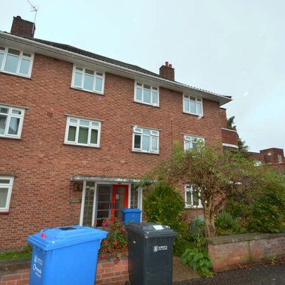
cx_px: 155
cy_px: 141
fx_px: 186
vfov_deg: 74.8
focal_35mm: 20
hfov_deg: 74.7
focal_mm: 10
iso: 200
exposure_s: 1/100
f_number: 5
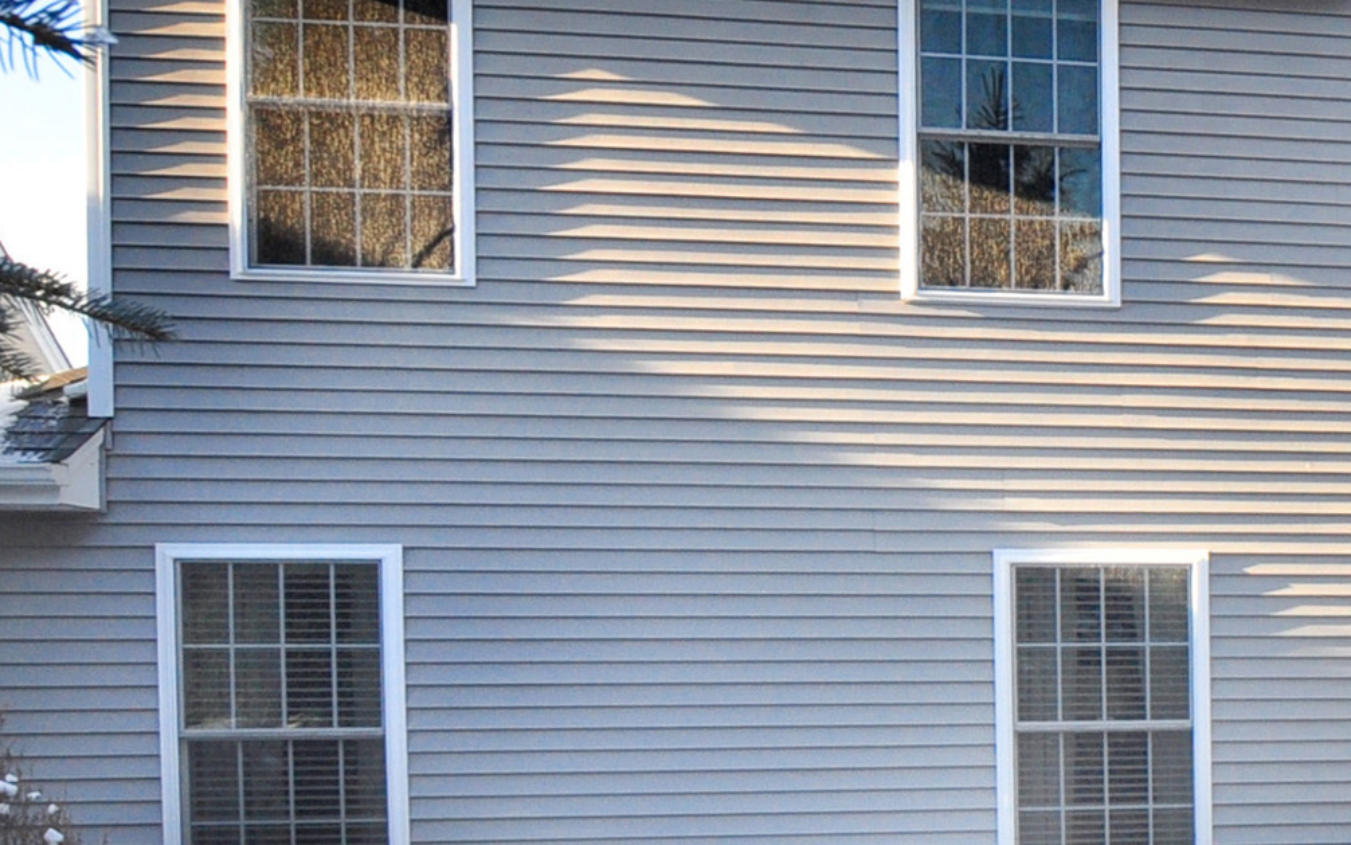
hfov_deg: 35.0
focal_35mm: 44
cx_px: 1655
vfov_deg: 28.6
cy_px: 677
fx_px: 1620
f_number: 8
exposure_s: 1/200
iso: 500
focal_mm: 10
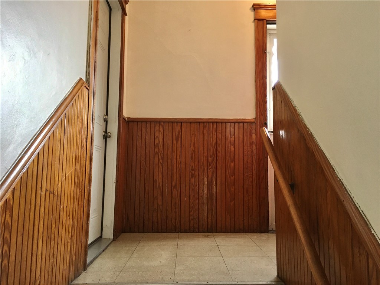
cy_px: 142
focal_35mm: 29
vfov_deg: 48.2
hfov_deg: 61.7
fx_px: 318
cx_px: 190
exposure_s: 1/30
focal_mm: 4.15
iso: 125
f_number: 2.2
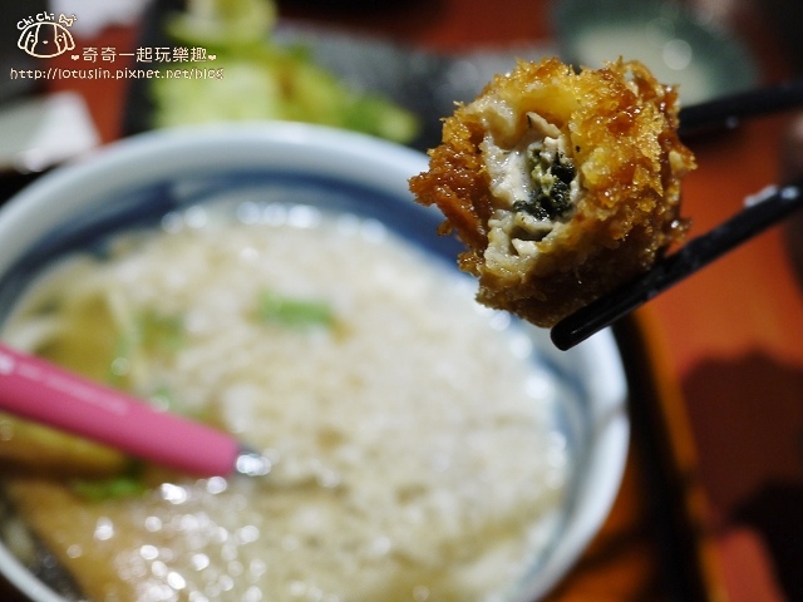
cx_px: 402
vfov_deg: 49.7
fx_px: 650
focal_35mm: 28
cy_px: 301
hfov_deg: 63.4
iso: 200
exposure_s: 1/60
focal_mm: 14
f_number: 2.5
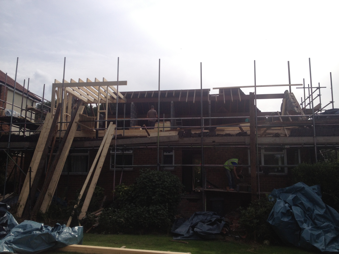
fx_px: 343
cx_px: 170
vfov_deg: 40.7
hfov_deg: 52.6
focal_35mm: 35
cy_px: 127
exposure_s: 1/2513
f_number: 2.4
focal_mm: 4.28
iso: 50
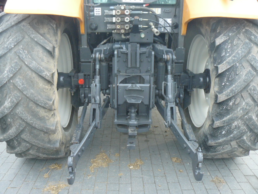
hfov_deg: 51.4
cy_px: 97
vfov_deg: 39.7
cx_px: 129
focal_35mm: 36
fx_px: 268
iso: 100
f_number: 2.8
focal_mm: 6
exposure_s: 1/50
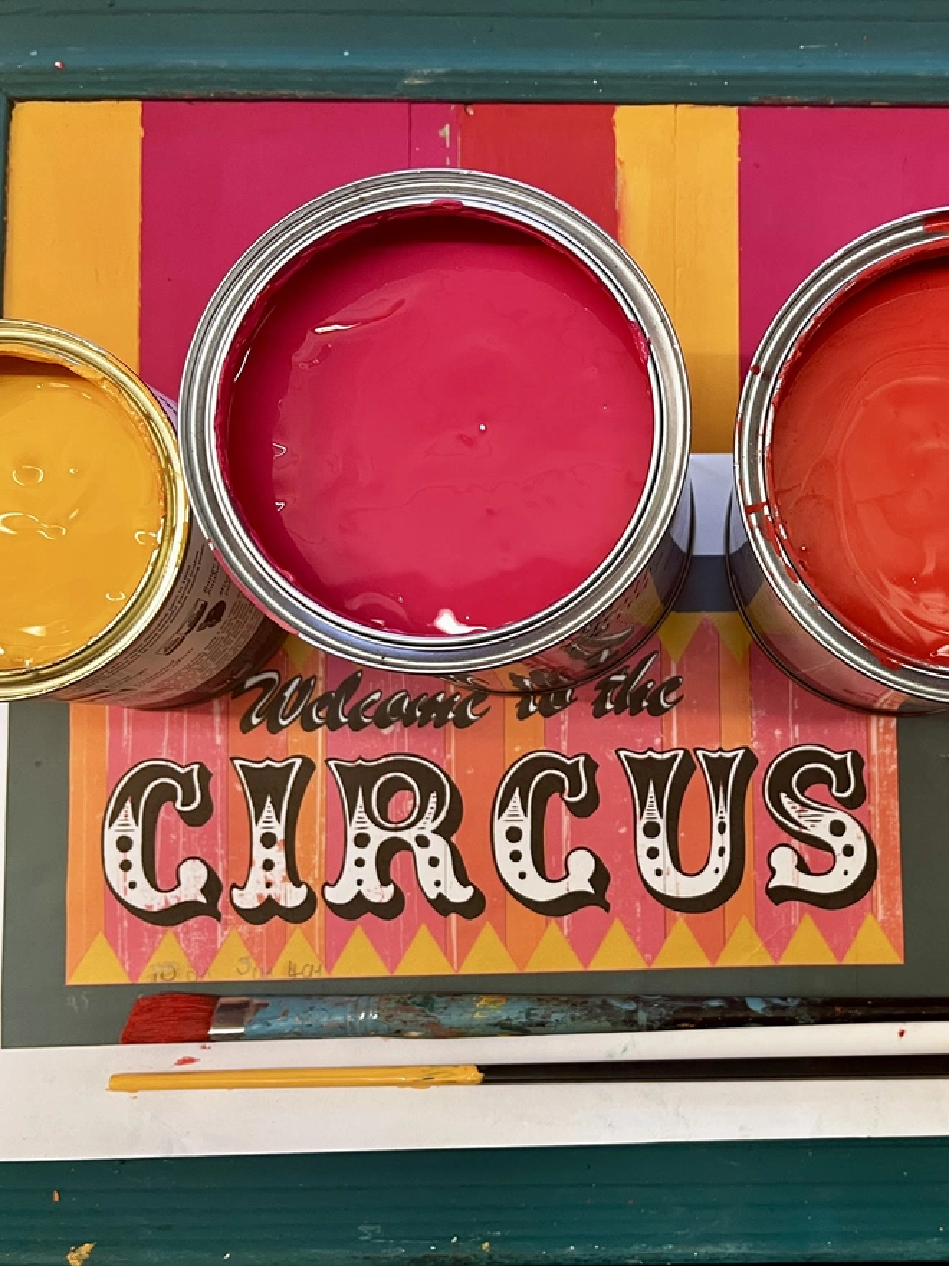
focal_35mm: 26
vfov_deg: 67.3
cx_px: 474
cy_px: 633
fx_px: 950
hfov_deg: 53.1
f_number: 1.6
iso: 80
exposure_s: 1/50
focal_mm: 5.1
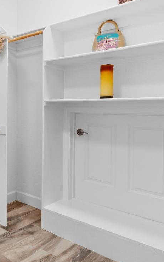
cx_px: -28
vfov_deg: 57.7
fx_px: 236
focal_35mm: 33
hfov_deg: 32.3
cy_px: 104
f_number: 8
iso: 400
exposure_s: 1/4
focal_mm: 16
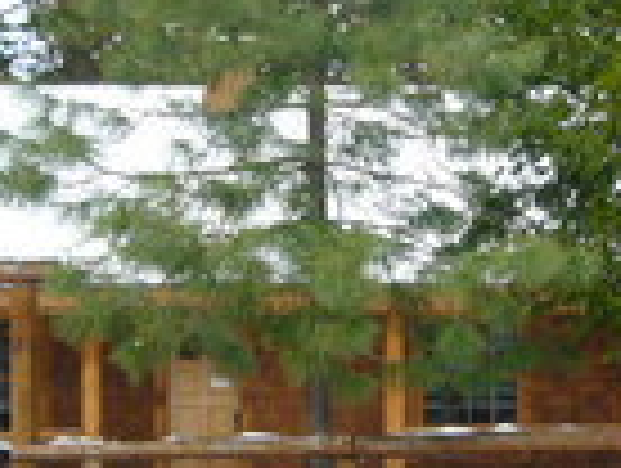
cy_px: 360
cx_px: 374
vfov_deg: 16.4
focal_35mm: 90
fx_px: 1617
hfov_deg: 21.7
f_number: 2.8
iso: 80
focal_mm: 4.6
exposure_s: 1/200
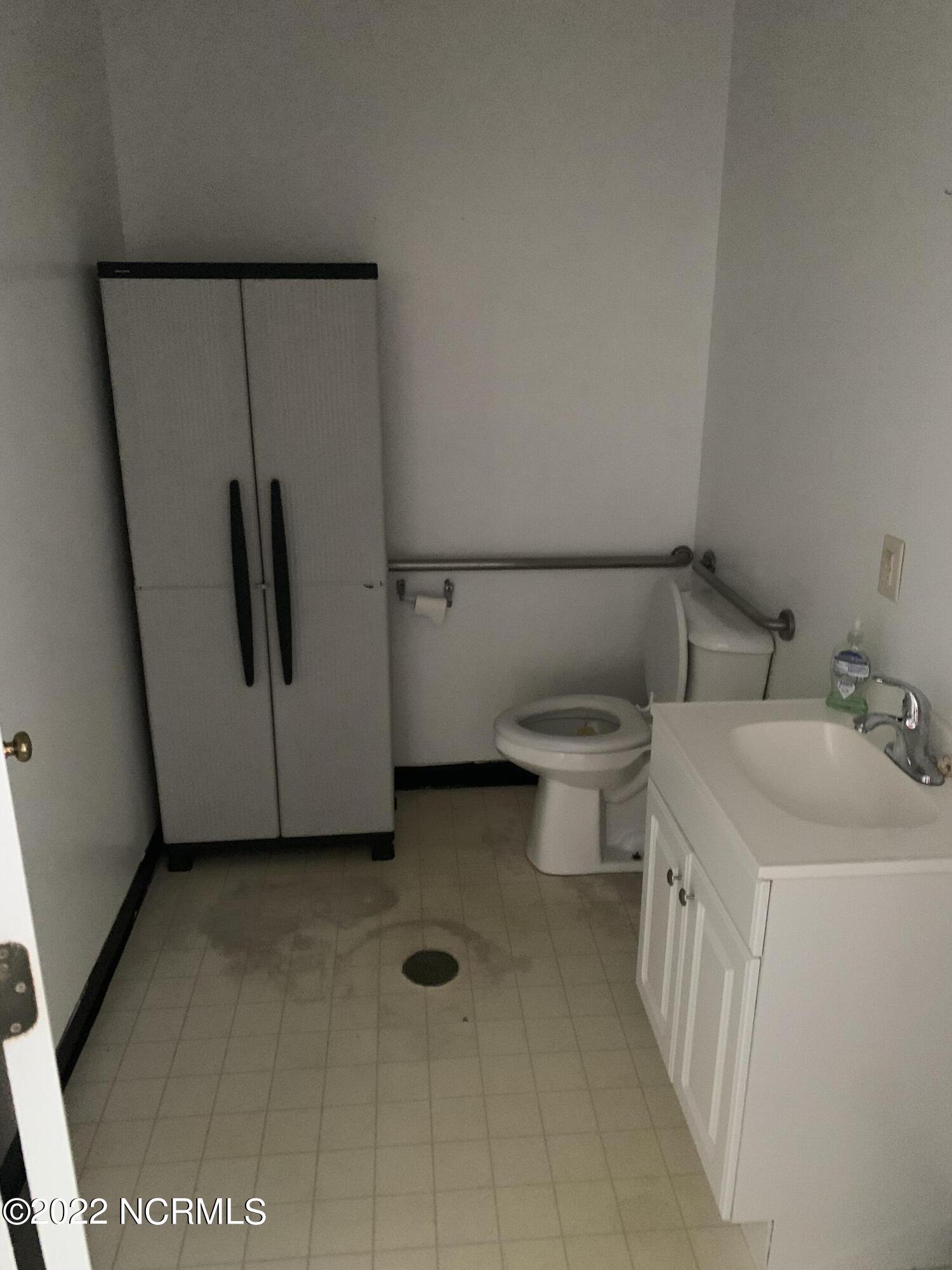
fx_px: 953
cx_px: 476
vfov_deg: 67.3
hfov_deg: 53.1
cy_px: 635
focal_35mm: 26
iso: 800
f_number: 1.8
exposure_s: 1/25
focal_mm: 4.25
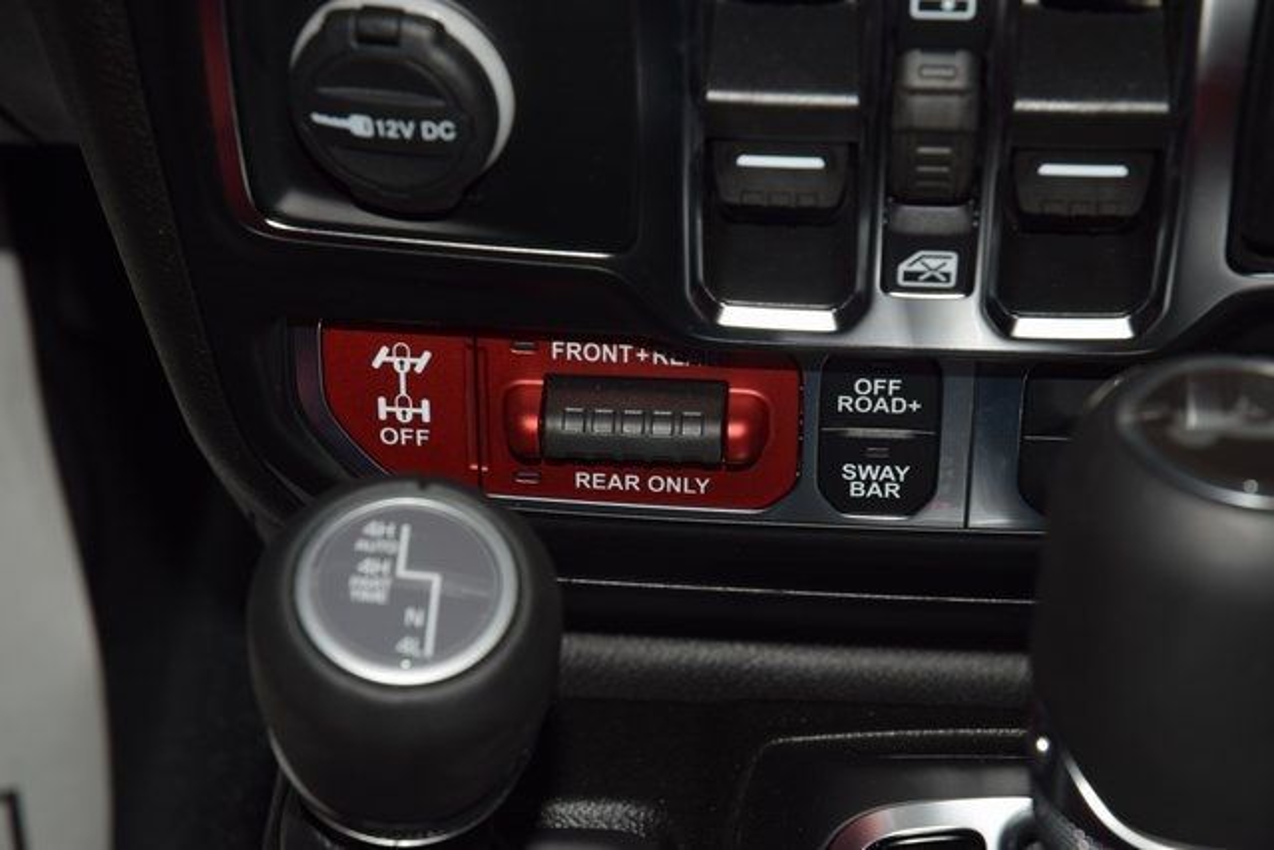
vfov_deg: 13.0
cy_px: 425
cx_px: 637
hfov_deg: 19.5
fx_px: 3716
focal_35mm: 105
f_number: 8
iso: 100
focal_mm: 70
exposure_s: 1/125
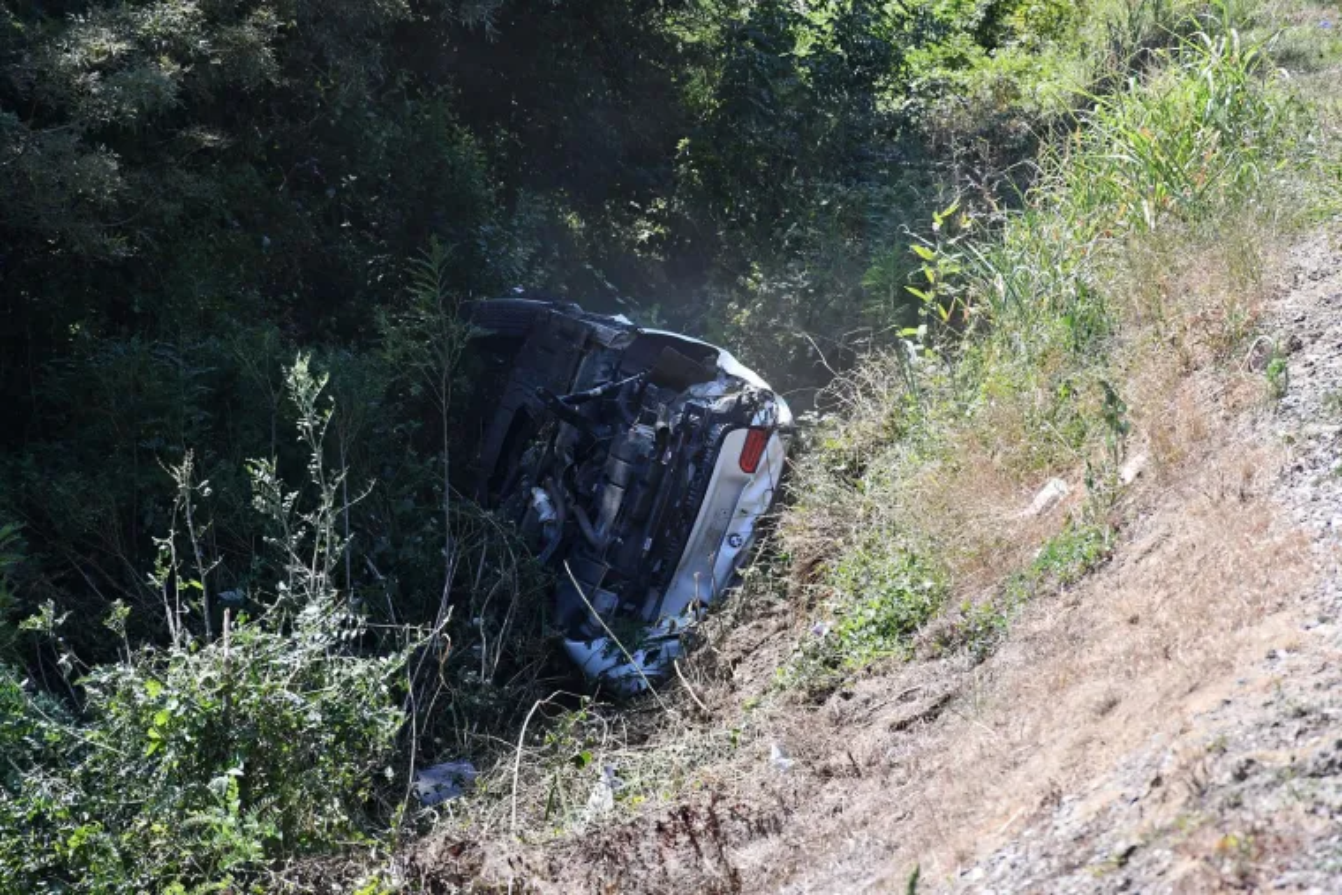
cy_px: 448
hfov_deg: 12.2
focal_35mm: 168
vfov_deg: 8.2
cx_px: 671
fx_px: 6263
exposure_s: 1/1600
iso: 1600
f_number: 10
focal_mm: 112
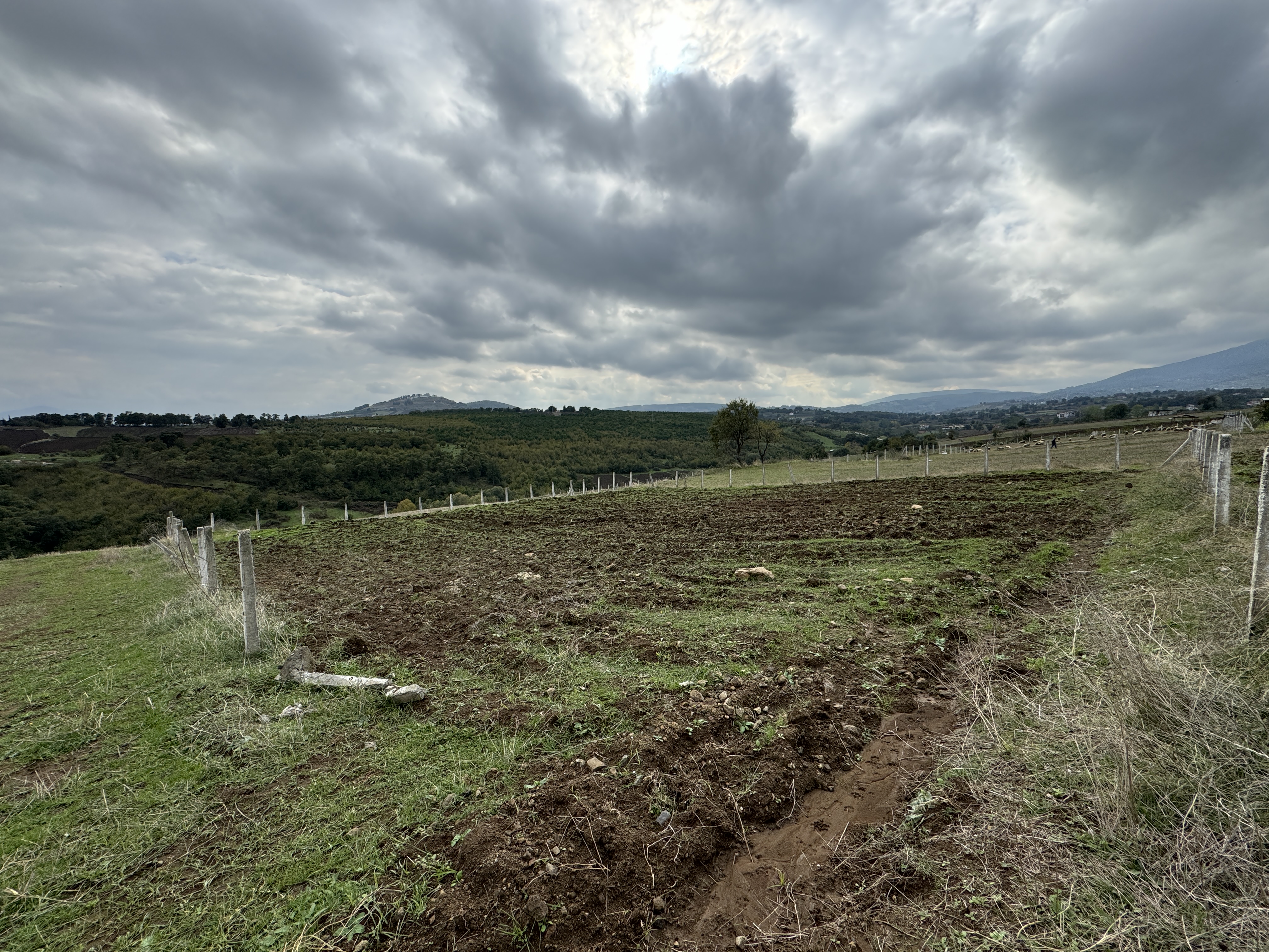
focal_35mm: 14
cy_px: 476
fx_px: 513
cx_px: 634
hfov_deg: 102.1
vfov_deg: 85.7
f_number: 2.2
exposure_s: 1/1880
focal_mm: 2.22
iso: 50
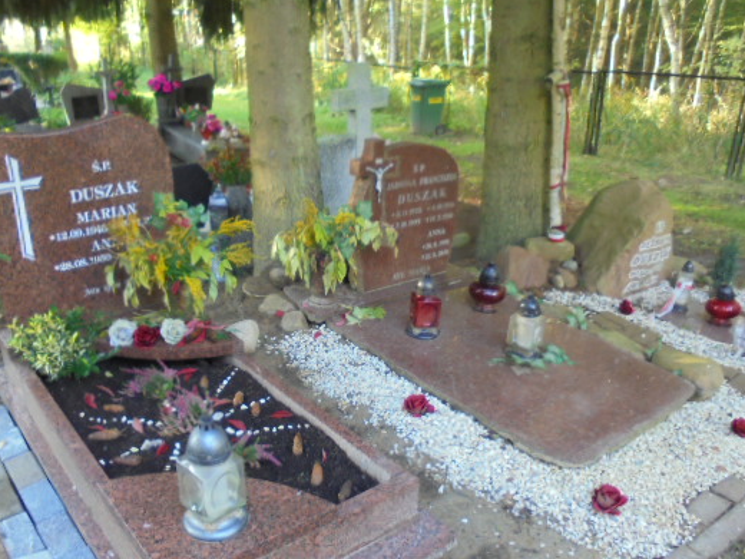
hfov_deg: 56.7
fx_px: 689
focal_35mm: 32
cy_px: 318
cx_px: 338
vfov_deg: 44.1
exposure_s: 1/30
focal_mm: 4.6
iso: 250
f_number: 3.5
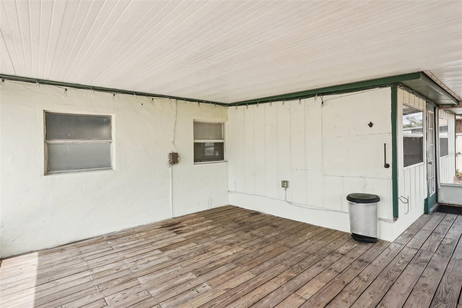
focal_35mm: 16
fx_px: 205
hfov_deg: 96.7
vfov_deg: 73.7
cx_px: 231
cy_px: 154
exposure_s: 1/125
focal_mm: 16
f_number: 8
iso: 400
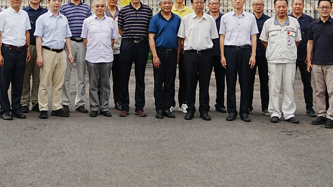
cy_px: -15
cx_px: 144
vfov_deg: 17.9
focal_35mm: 65
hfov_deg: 32.3
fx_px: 574
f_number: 2.8
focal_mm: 31
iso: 100
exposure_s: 1/1250
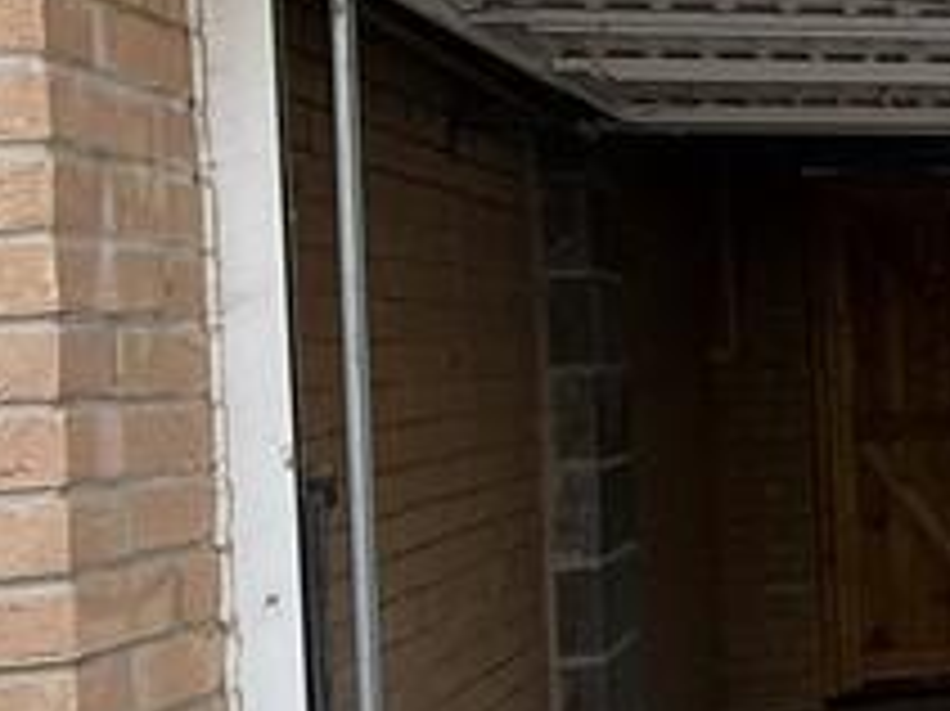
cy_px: 333
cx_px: 1702
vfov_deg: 21.6
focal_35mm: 68
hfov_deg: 20.4
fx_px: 1865
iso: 50
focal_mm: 2.22
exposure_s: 1/393
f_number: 2.2
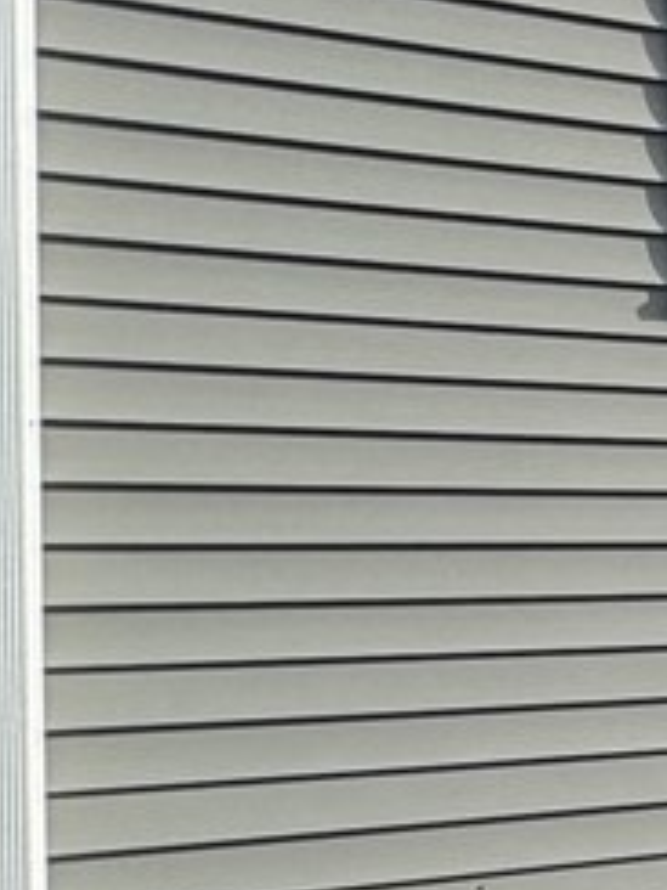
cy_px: 558
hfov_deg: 13.1
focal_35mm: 88
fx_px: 2261
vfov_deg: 22.2
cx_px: 1545
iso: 50
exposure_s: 1/2273
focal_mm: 2.22
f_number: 2.2
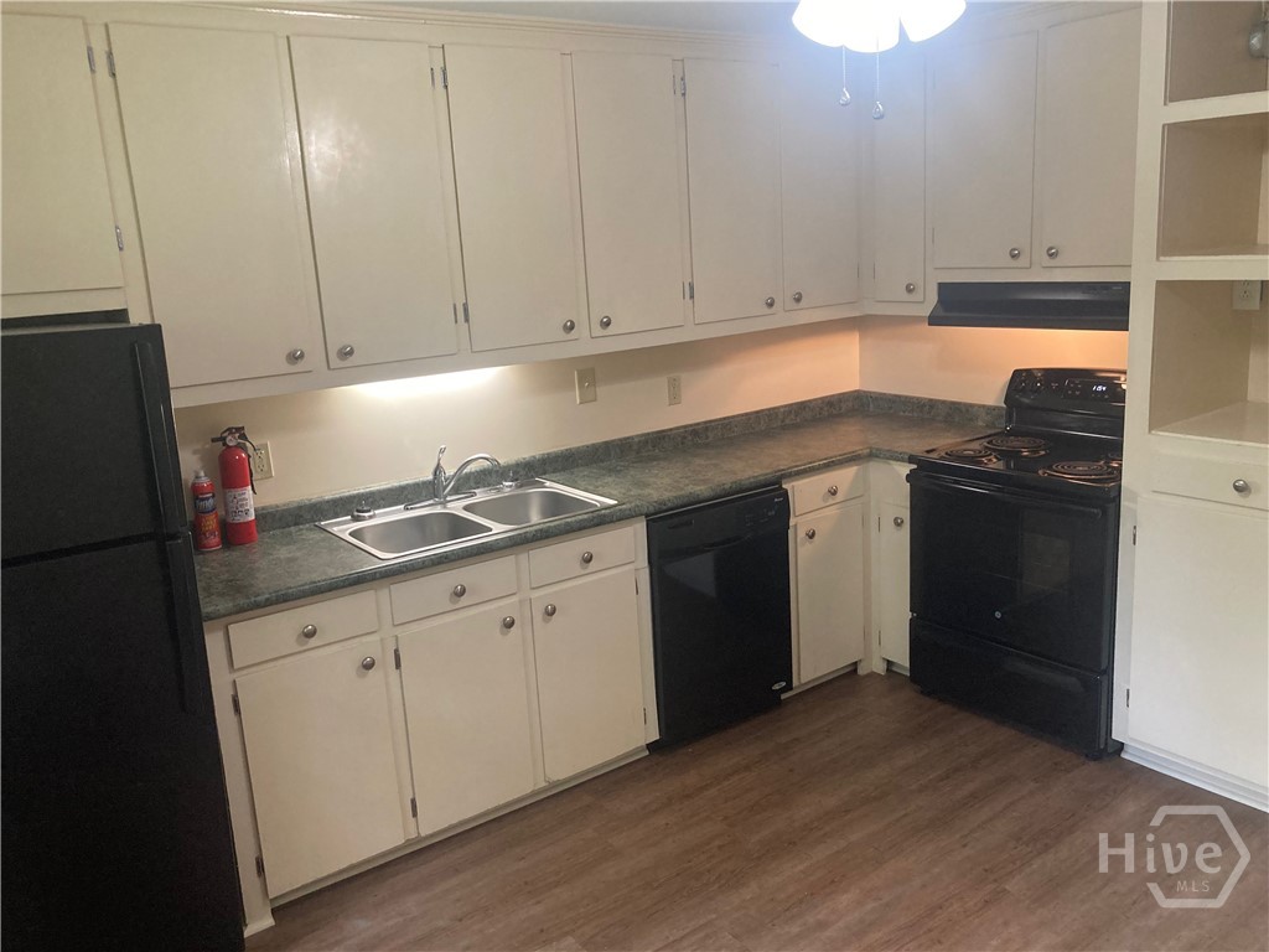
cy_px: 476
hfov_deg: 63.4
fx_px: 1026
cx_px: 634
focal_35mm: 28
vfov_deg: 49.7
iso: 125
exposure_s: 1/60
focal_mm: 3.99
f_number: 1.8
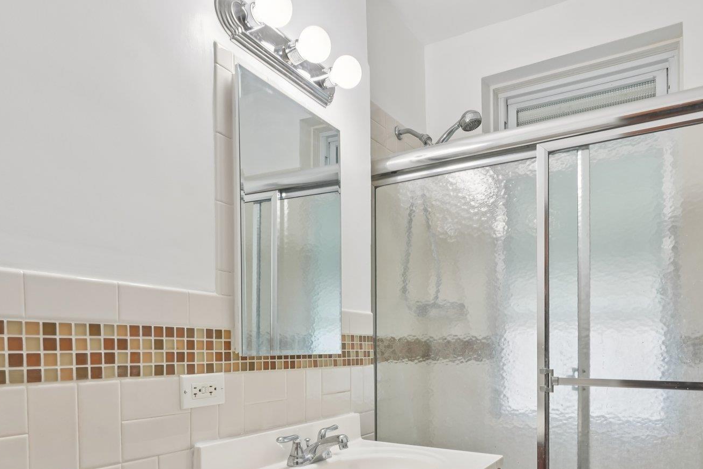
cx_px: 379
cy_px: 362
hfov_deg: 71.4
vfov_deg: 48.9
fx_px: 488
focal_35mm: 25
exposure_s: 1/13
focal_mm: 16
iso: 400
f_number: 8
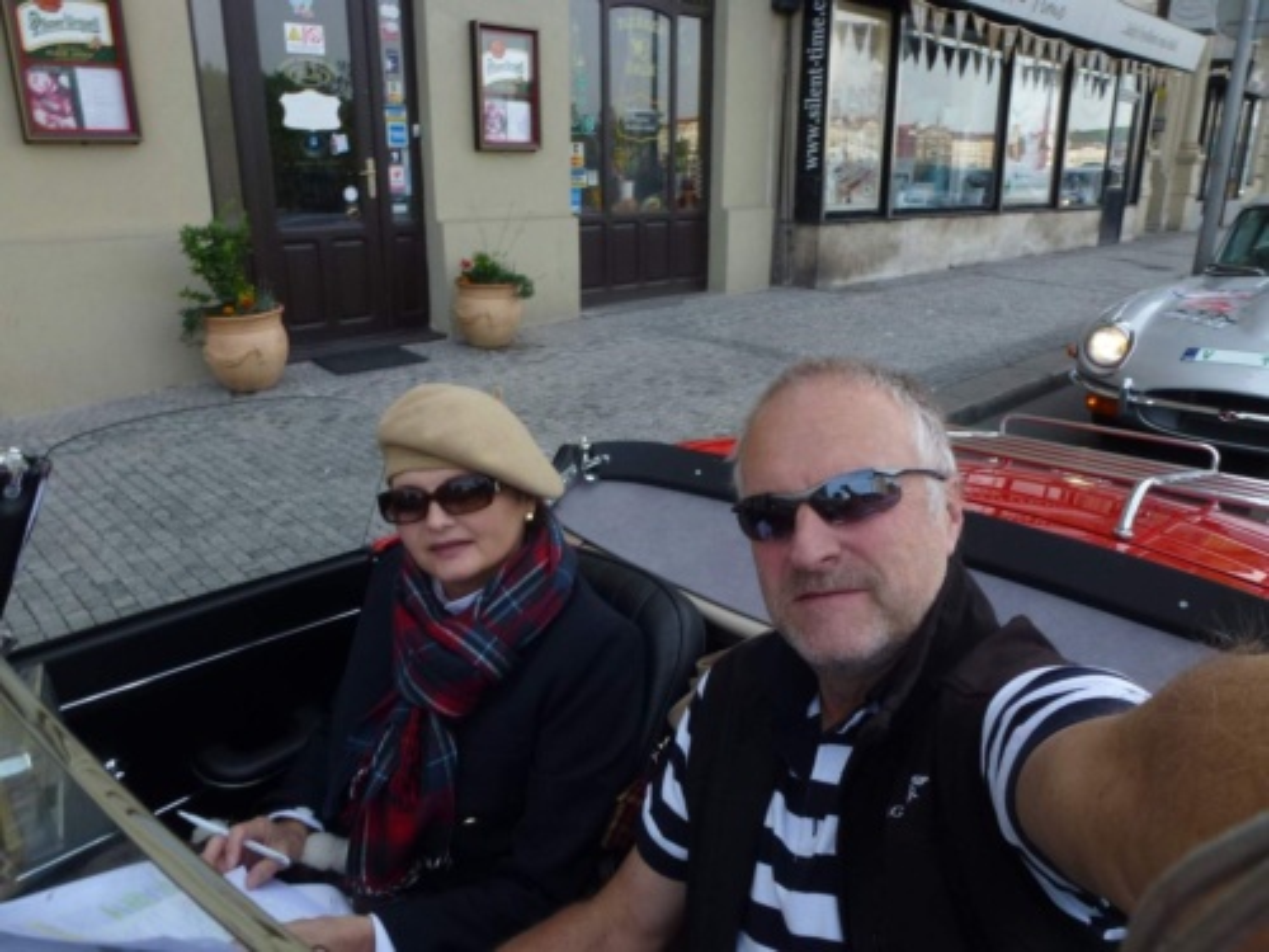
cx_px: 634
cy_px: 476
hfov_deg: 71.6
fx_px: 880
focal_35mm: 24
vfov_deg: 56.8
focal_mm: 4.3
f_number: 4
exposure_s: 1/200
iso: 100
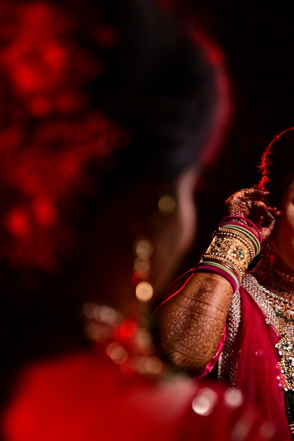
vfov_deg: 16.7
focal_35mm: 121
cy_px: 382
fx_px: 1484
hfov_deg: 11.3
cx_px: 184
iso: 640
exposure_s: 1/160
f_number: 2.8
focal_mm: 62
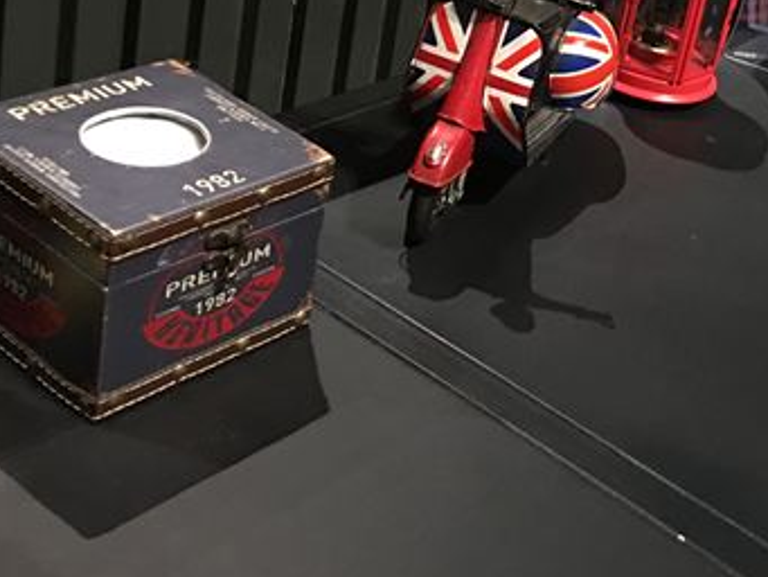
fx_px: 1509
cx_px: 739
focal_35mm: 68
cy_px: 14
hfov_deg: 27.2
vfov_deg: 21.0
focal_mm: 4.15
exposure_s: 1/4
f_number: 2.2
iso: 64
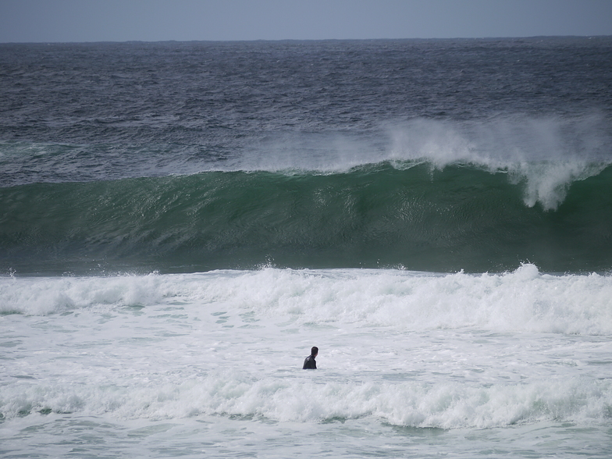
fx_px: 7072
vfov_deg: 3.7
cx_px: 306
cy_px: 230
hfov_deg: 5.0
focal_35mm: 400
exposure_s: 1/1000
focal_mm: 200
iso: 100
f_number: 7.1
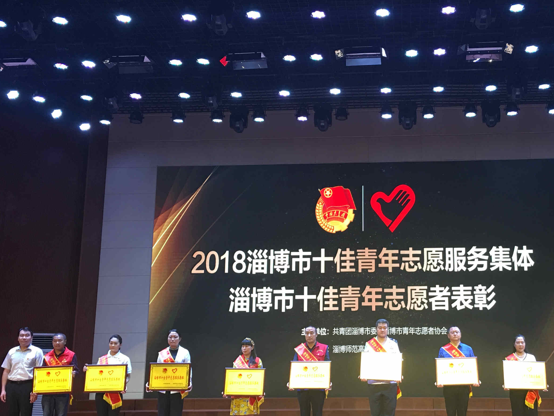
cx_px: 365
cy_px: 228
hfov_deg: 43.3
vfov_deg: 33.6
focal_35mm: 43
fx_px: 688
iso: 50
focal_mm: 4.15
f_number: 2.2
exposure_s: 1/33
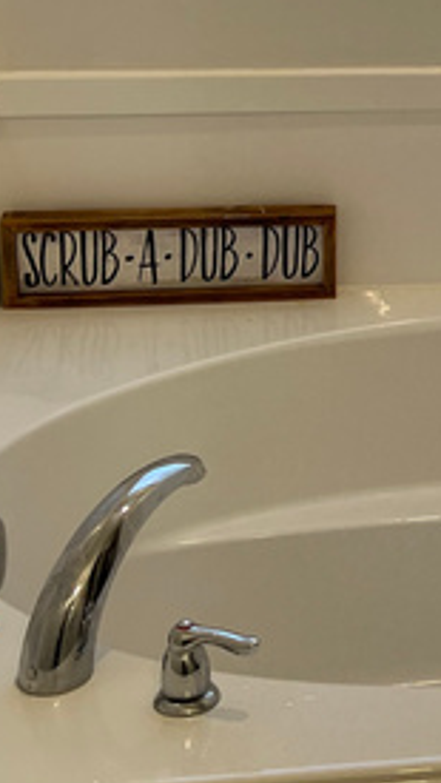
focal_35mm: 79
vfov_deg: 25.6
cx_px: 595
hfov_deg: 14.6
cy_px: 9
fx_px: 1640
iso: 40
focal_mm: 5.7
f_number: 1.5
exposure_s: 1/120
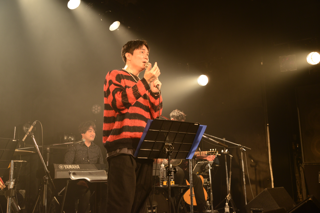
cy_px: 106
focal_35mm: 40
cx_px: 160
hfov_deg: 48.5
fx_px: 356
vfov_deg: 33.4
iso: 800
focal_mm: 40
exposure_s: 1/80
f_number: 4
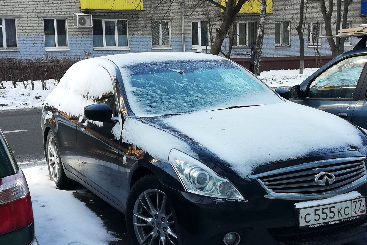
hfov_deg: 44.4
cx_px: 209
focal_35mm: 44
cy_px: 151
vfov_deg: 30.4
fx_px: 449
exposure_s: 1/100
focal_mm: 3.81
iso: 50
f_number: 2.2
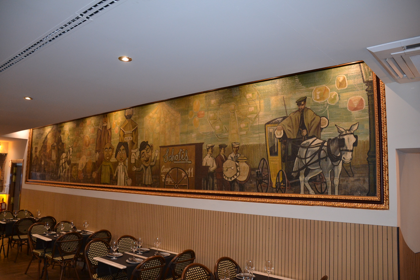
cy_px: 140
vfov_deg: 47.9
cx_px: 210
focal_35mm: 27
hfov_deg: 67.4
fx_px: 315
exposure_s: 1/60
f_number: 3.5
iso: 1100
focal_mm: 18
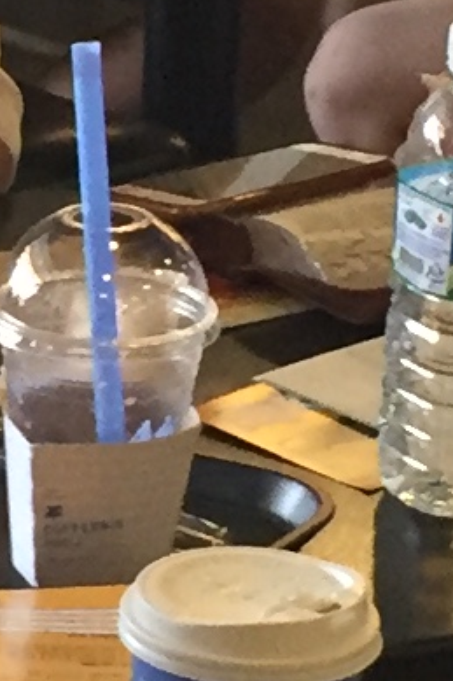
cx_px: -28
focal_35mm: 253
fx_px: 4779
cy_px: 359
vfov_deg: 8.1
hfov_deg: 5.4
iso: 160
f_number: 2.2
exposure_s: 1/30
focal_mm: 4.15
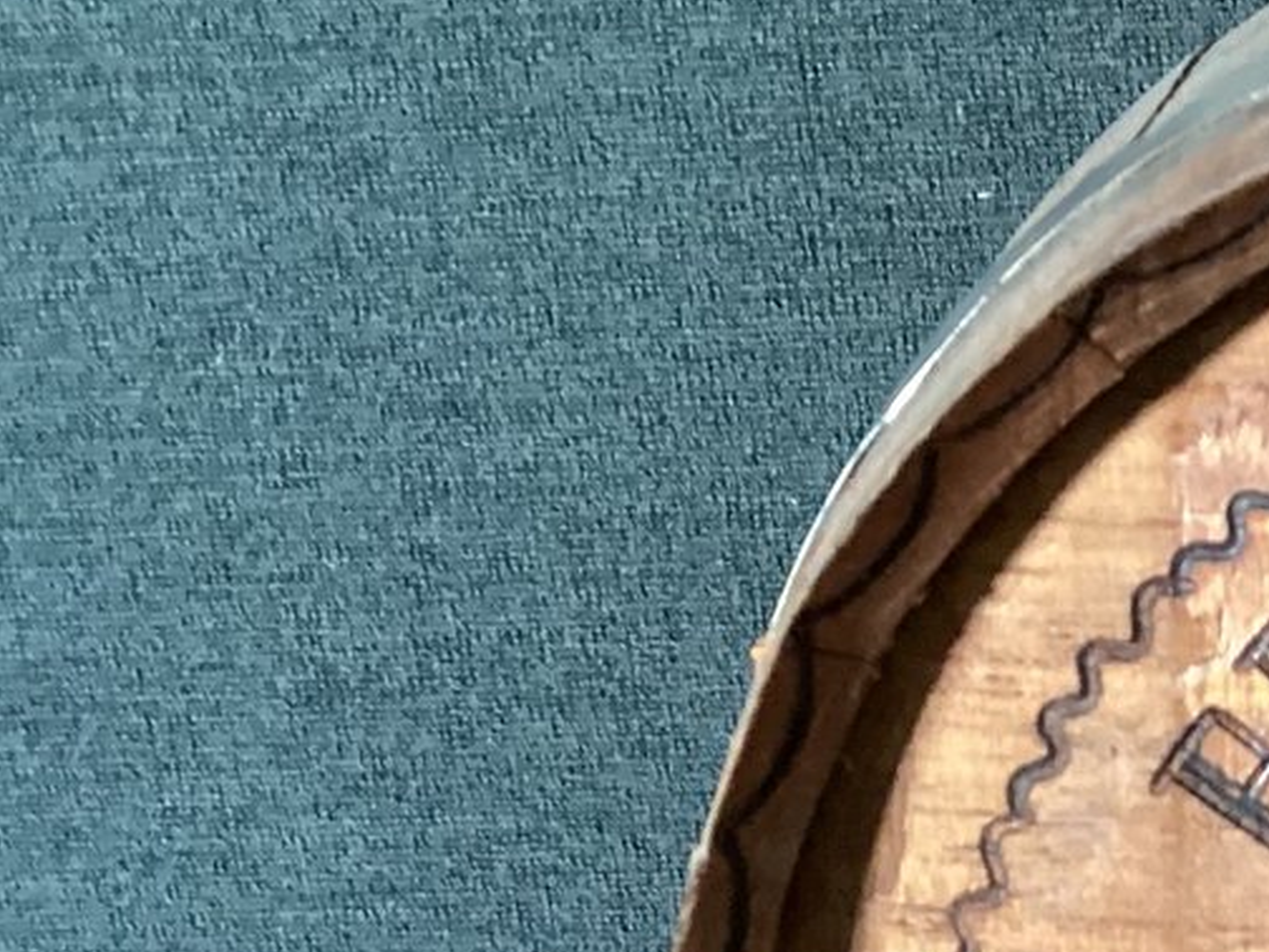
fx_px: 3409
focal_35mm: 93
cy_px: 1170
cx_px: 1859
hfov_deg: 18.8
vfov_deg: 15.3
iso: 250
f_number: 2.4
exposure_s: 1/40
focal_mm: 3.3
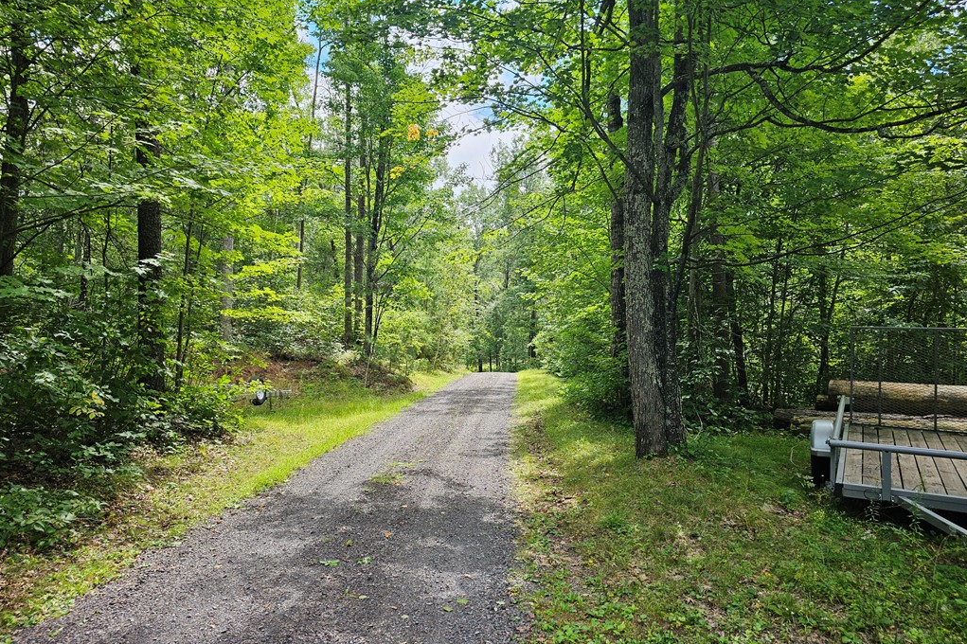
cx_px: 484
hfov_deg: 73.8
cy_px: 312
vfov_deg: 53.1
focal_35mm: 24
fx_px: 644
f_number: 1.7
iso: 10
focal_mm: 6.3
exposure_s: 1/214
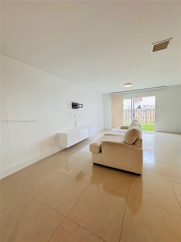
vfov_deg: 102.1
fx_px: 98
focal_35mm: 14
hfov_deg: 85.7
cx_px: 90
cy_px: 121
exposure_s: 1/120
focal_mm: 2.22
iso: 64
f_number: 2.2
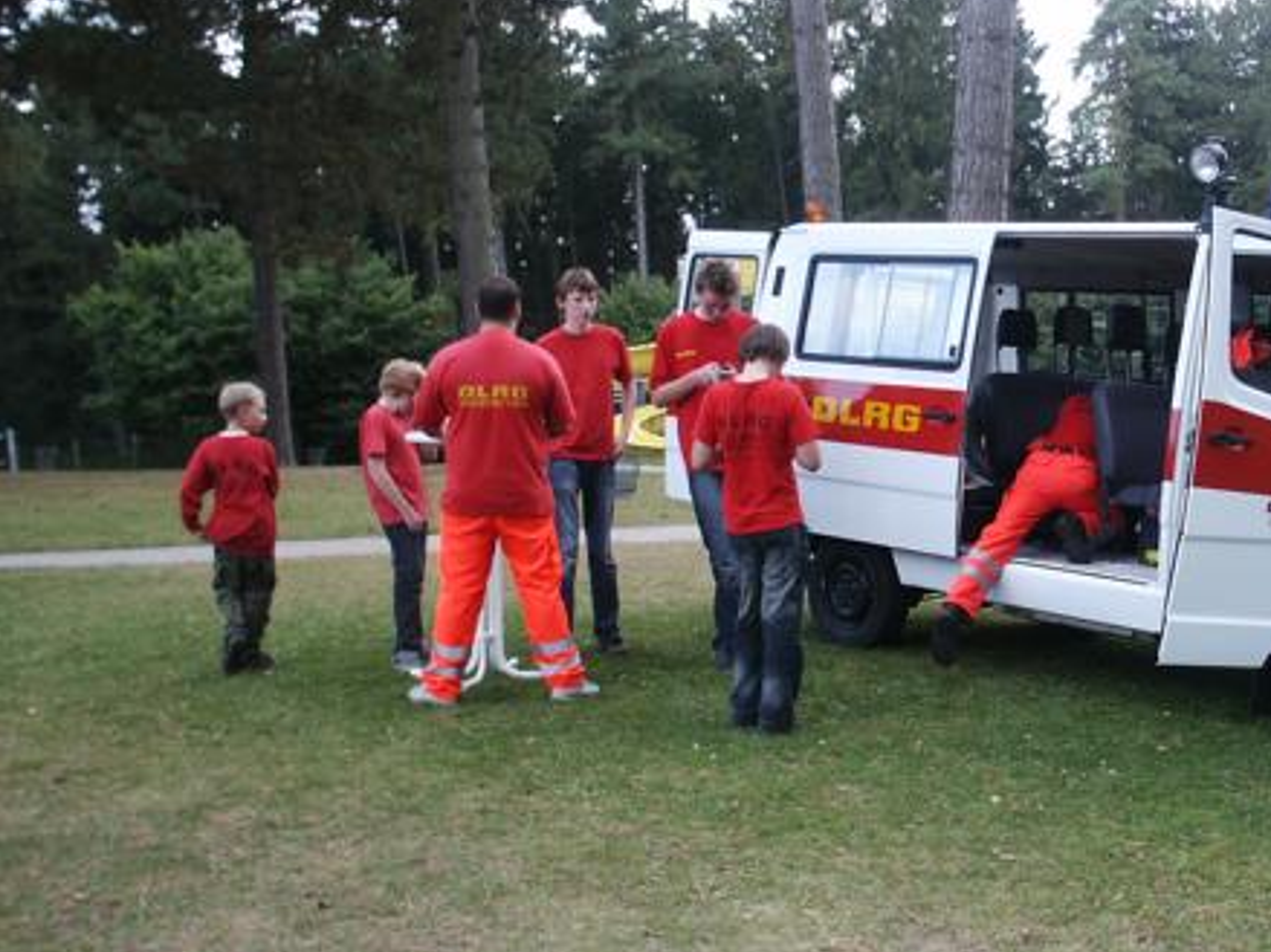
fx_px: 1872
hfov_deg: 36.8
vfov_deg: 28.5
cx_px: 924
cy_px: 535
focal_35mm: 51
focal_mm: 7.19
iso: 64
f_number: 3
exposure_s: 1/60
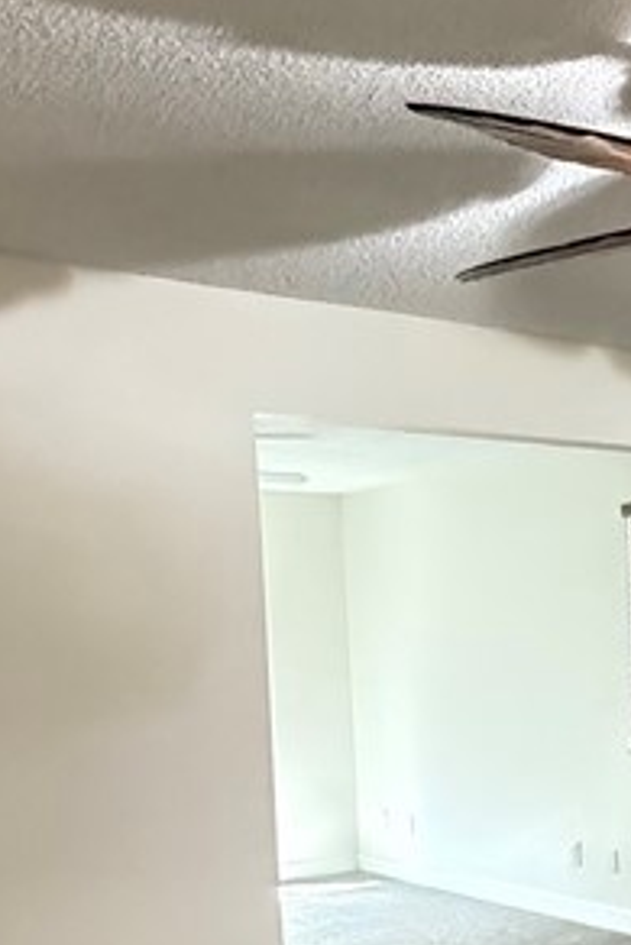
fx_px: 1339
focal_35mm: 51
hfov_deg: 24.0
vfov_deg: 37.8
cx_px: 767
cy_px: 725
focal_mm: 2.22
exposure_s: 1/40
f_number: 2.2
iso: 1250
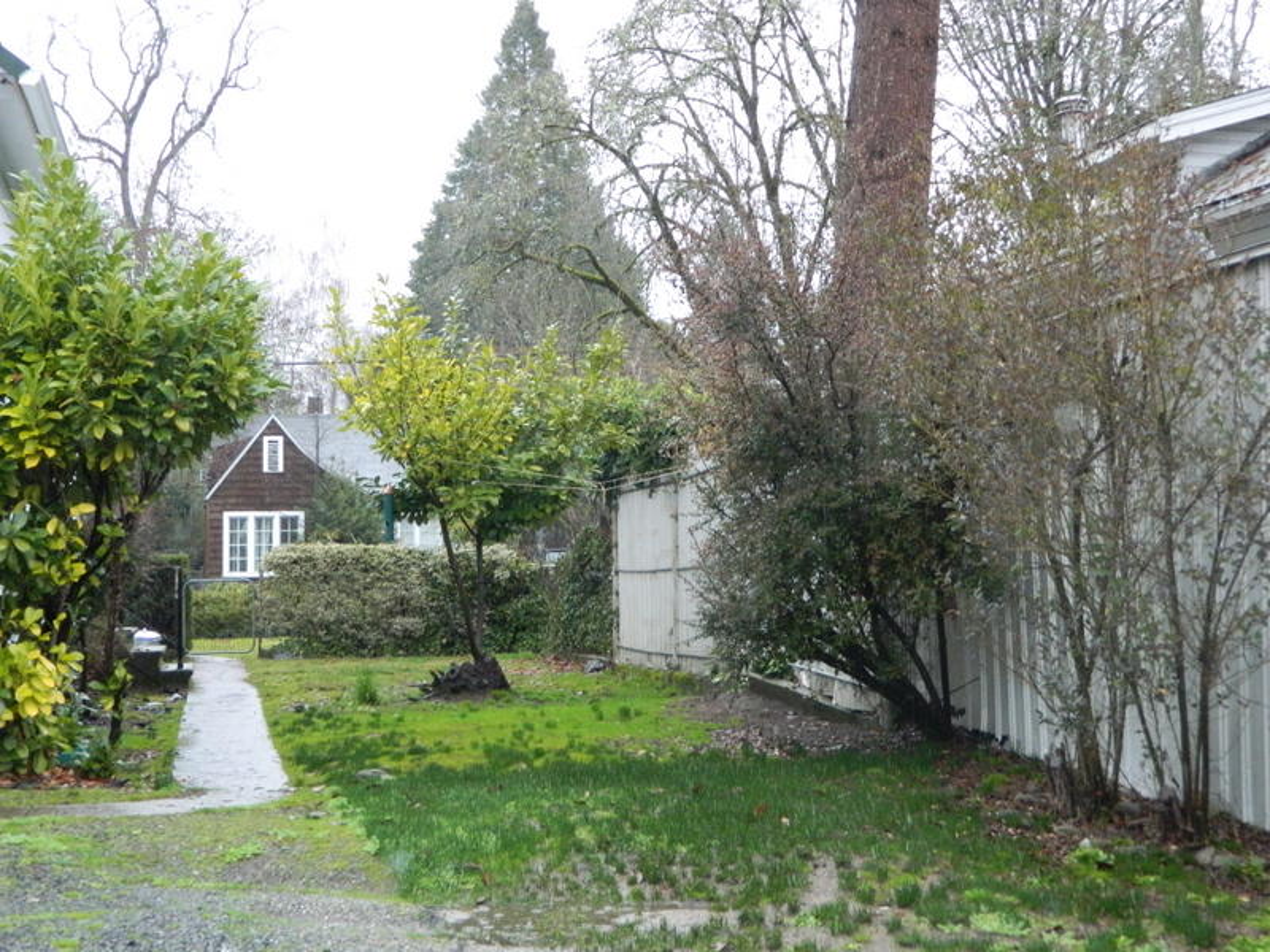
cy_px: 476
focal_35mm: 57
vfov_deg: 25.7
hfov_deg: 33.8
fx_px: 2091
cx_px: 635
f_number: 3.8
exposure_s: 1/50
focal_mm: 10.2
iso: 400
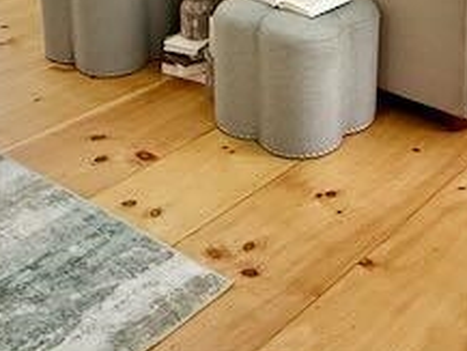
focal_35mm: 66
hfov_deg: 28.9
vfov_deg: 20.4
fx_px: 891
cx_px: 355
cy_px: -103
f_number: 2.2
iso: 250
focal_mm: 2.22
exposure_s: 1/120
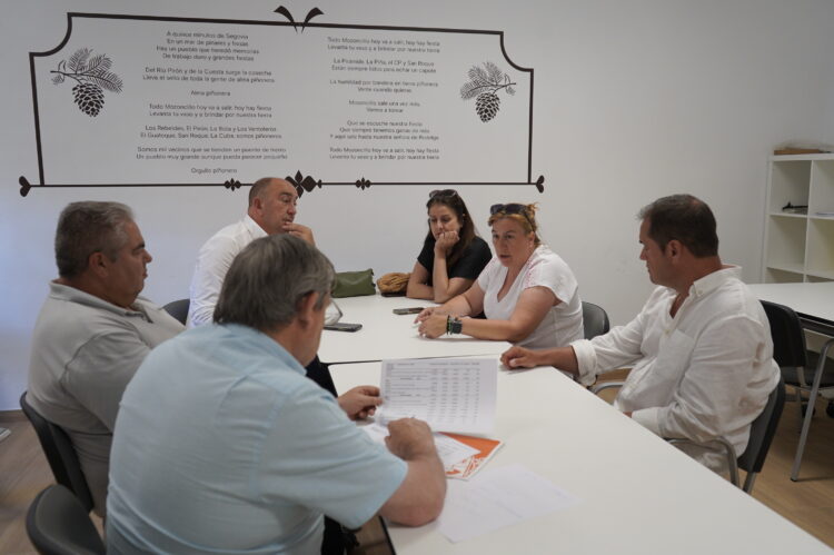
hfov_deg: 63.7
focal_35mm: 29
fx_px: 671
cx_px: 417
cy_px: 278
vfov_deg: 44.9
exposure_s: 1/200
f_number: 4
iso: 1000
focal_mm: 29
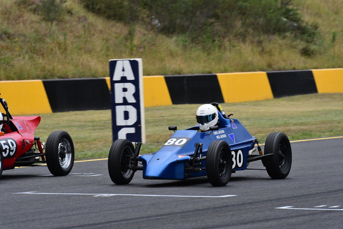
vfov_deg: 4.6
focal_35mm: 300
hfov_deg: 6.9
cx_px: 172
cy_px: 114
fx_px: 2859
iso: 2500
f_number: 10
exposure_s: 1/640
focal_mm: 200
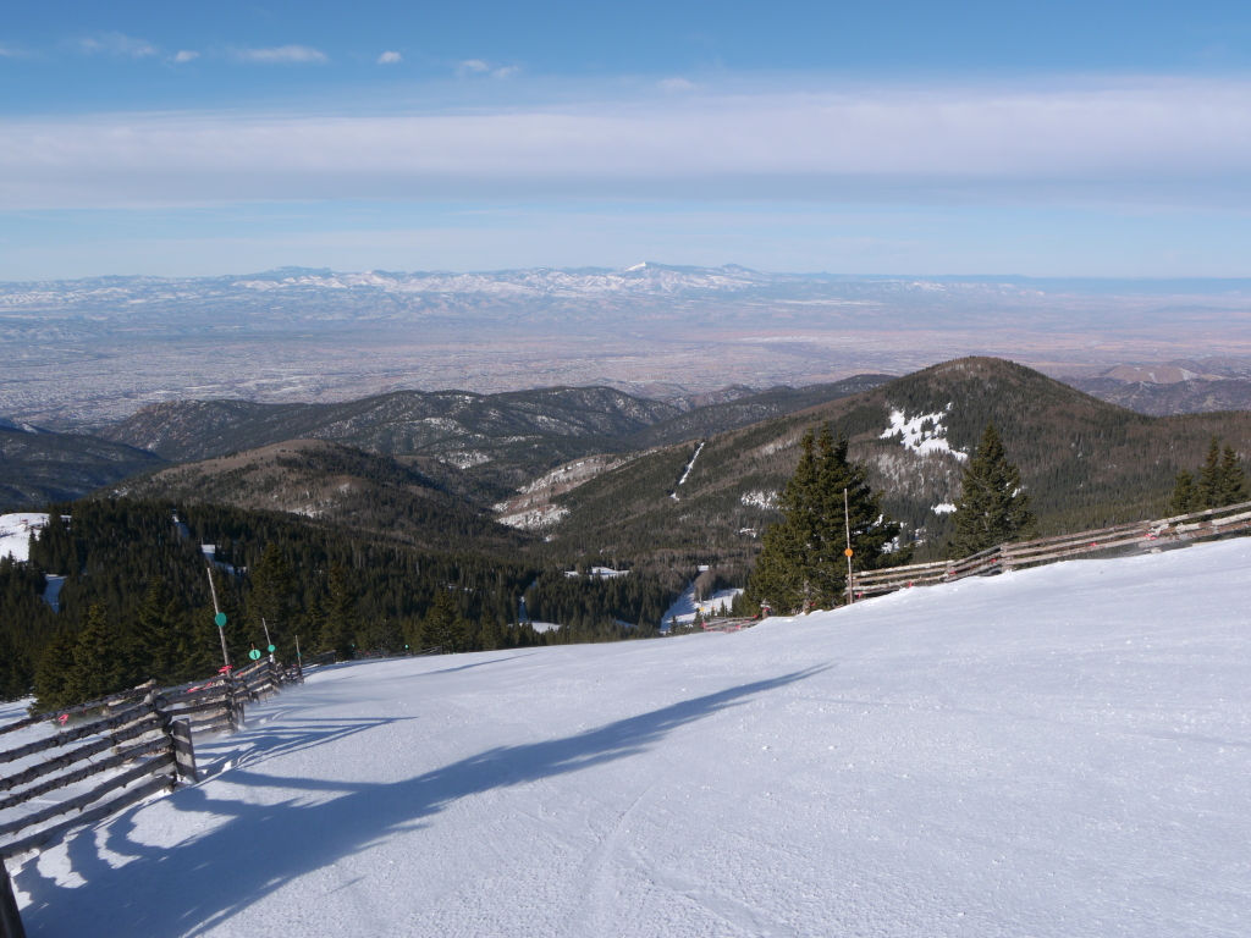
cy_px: 469
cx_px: 626
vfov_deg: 41.8
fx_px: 1229
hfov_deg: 54.0
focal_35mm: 34
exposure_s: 1/400
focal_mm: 17
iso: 100
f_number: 9
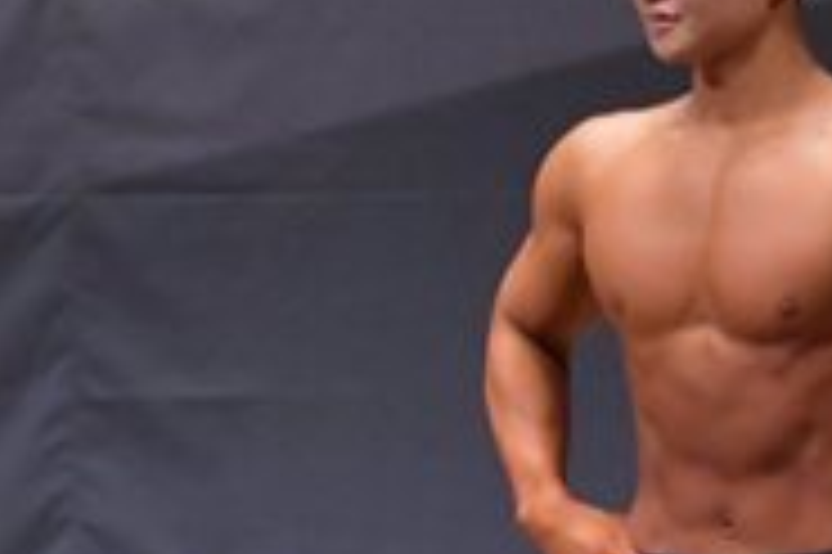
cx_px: -569
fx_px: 21035
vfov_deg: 1.5
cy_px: 703
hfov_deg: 2.3
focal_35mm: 911
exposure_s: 1/400
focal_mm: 145
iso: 8000
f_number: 5.6
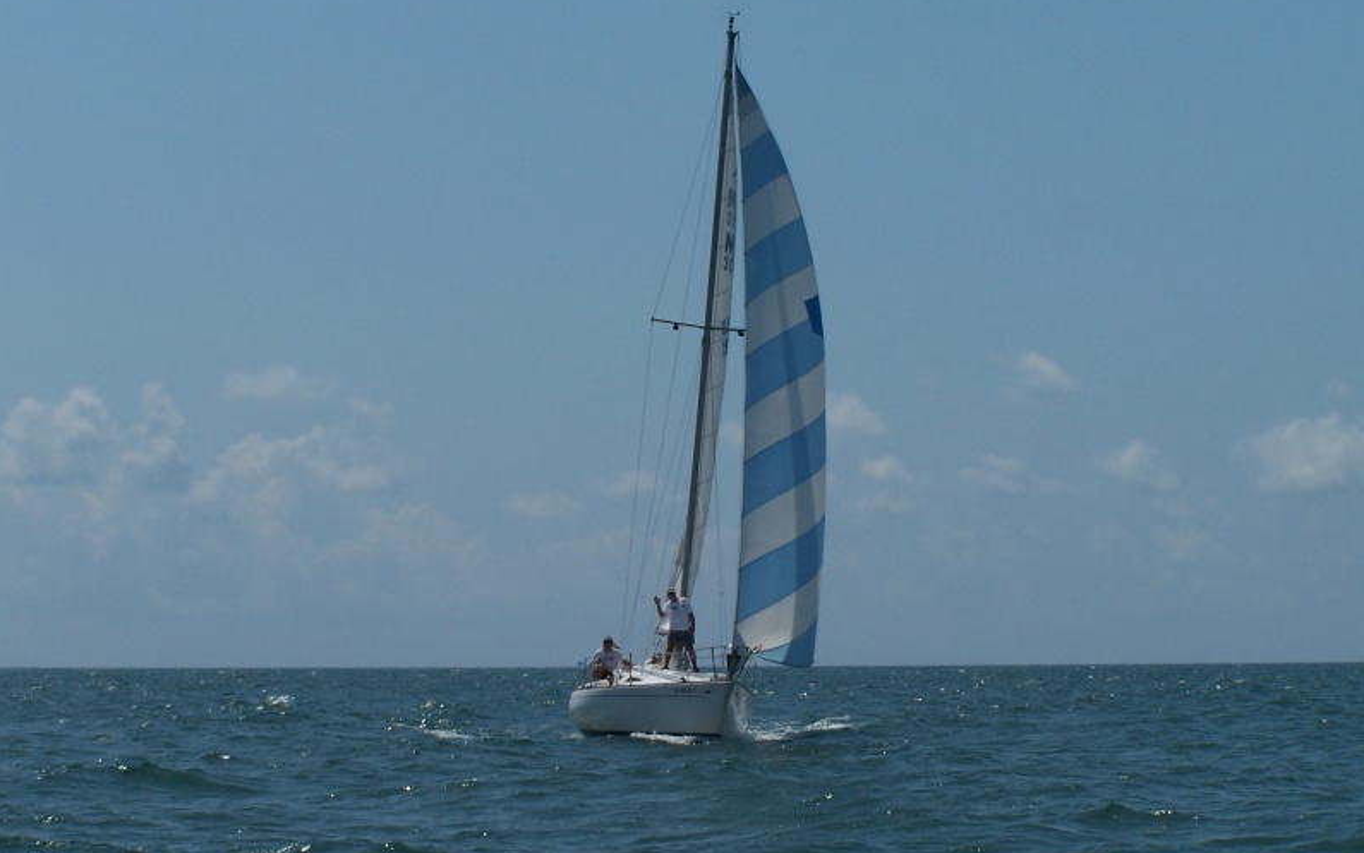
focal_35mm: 112
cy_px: 450
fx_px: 4164
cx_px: 683
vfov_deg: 11.7
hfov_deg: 18.6
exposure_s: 1/1000
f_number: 6.3
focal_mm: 17.5
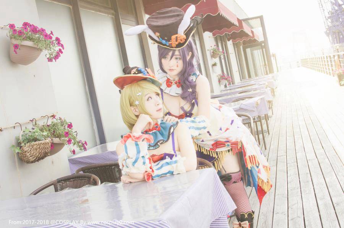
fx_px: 501
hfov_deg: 37.9
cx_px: 172
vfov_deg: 25.6
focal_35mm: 52
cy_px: 114
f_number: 8
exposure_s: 1/80
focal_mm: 35
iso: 125
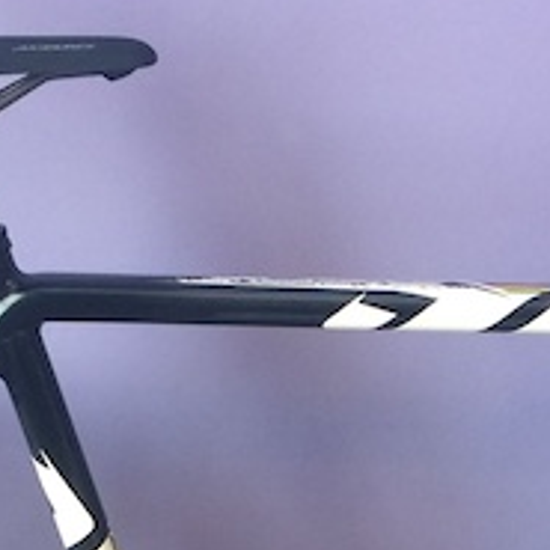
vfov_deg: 14.9
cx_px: 389
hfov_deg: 15.6
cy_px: 746
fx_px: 1995
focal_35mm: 111
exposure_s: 1/30
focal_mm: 4.15
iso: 64
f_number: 2.2
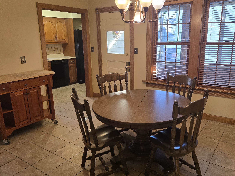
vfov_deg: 48.2
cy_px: 83
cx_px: 124
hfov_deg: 61.6
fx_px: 197
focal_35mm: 29
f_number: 1.8
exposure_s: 1/120
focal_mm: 5.4
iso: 160
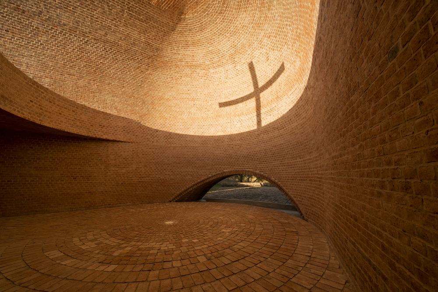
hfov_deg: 104.2
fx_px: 170
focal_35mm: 14
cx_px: 219
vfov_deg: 81.2
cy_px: 146
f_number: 11
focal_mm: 14
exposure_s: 1/40
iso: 100
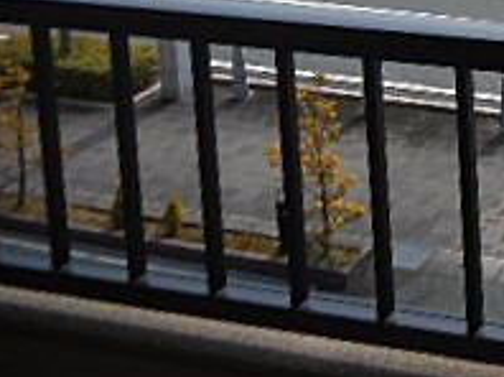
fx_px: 1178
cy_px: -219
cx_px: 710
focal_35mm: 81
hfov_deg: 21.2
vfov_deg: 16.3
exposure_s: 1/800
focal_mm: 4.5
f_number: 3.7
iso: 80
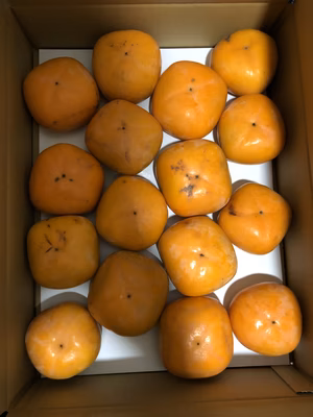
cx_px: 156
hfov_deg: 49.7
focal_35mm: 28
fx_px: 338
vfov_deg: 63.4
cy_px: 208
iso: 100
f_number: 1.8
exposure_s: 1/12
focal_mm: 3.99
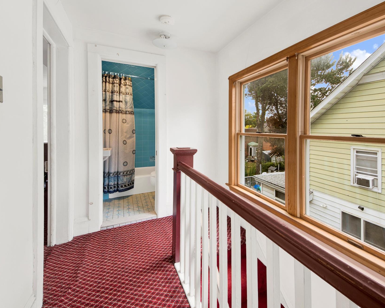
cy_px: 150
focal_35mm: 14
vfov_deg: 88.0
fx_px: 160
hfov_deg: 100.4
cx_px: 211
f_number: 8
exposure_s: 1/15
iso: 100
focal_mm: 8
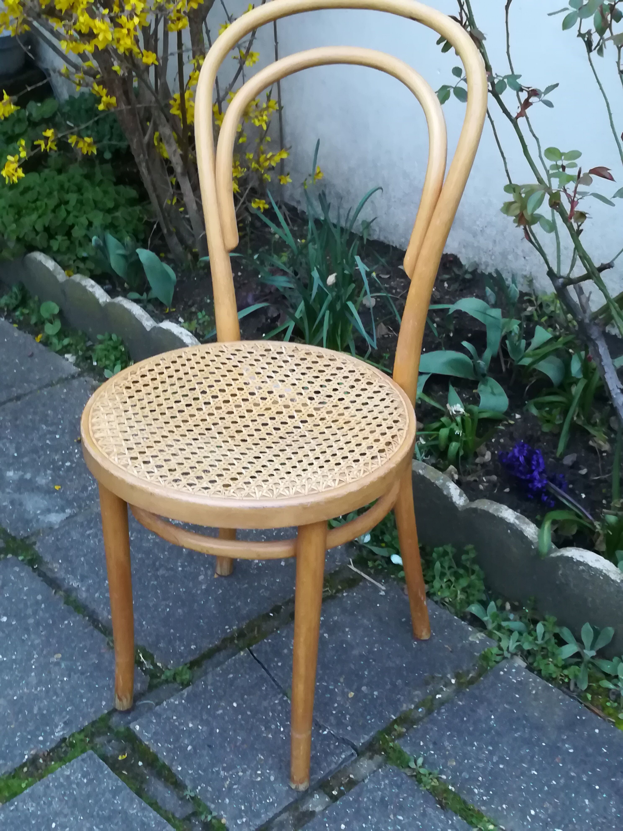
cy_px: 416
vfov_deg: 43.9
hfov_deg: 33.6
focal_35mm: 43
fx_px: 1032
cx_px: 312
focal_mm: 3.83
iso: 400
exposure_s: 1/25
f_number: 2.2
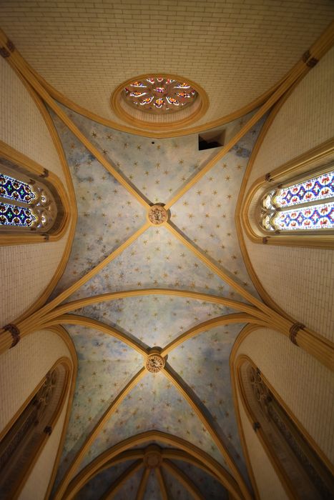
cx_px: 167
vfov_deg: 100.4
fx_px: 209
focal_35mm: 15
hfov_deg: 77.4
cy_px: 250
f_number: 3.5
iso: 900
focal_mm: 10
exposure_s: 1/60
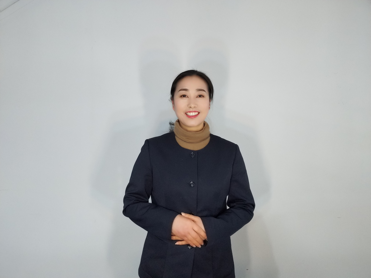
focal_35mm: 25
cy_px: 139
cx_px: 186
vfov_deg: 54.9
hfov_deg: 69.4
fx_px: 268
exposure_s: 1/25
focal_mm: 4.36
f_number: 1.8
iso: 160
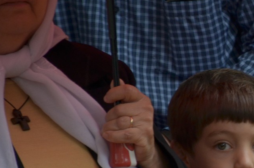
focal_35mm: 629
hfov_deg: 3.3
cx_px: 363
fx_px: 4428
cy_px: 161
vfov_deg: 2.2
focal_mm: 140
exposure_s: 1/100
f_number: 5.6
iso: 400
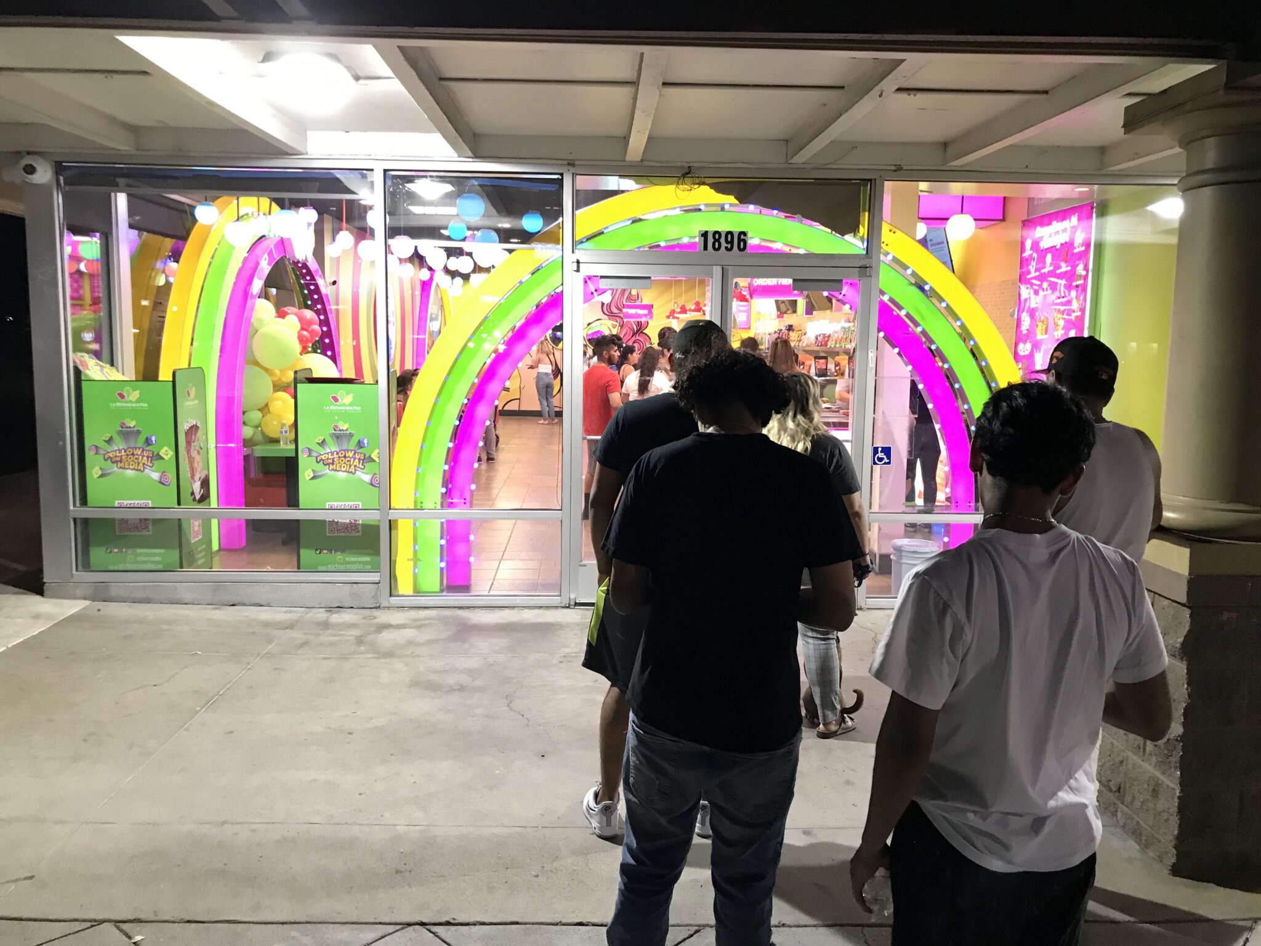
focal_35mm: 28
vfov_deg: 49.7
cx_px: 630
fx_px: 1020
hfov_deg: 63.4
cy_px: 473
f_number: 1.8
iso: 64
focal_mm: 3.99
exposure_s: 1/15
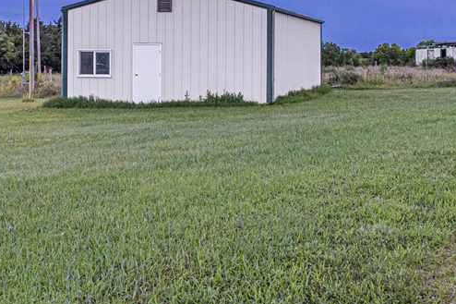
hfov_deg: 34.9
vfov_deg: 23.4
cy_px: 53
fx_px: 722
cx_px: 288
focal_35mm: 57
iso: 310
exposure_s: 1/15
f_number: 2.8
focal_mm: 8.38
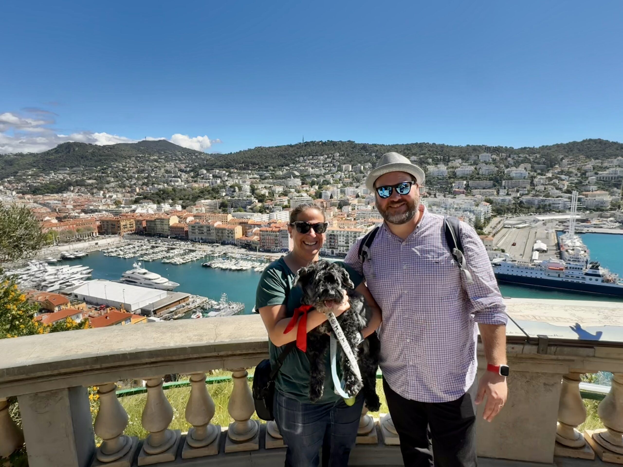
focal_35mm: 24
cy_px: 234
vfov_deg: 56.8
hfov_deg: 71.6
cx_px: 312
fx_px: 432
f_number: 1.78
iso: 80
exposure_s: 1/2959
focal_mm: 6.76
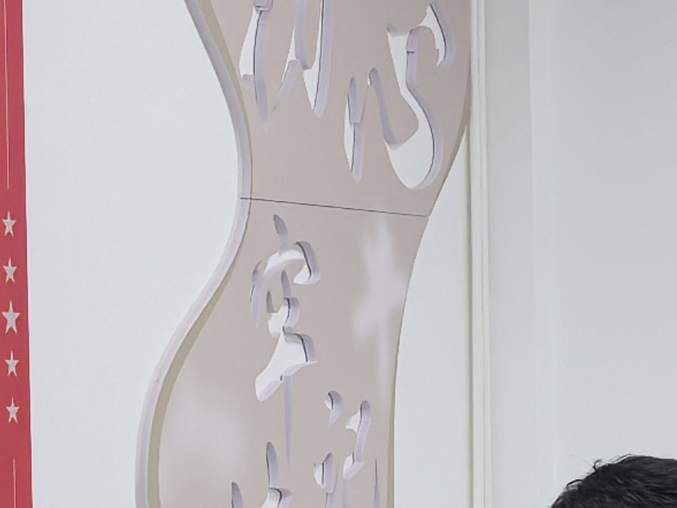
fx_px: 3345
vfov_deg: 8.6
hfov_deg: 10.2
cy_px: 542
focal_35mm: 171
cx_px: 1560
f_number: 2
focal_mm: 6.98
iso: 200
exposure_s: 1/100
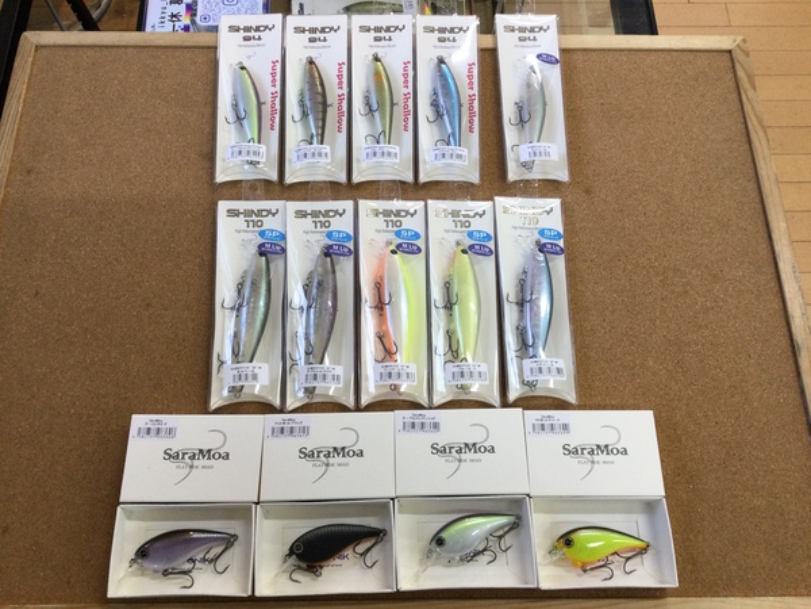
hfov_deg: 58.4
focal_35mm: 31
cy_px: 304
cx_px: 406
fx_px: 726
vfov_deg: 45.4
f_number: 2.4
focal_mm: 3.3
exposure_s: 1/30
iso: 25
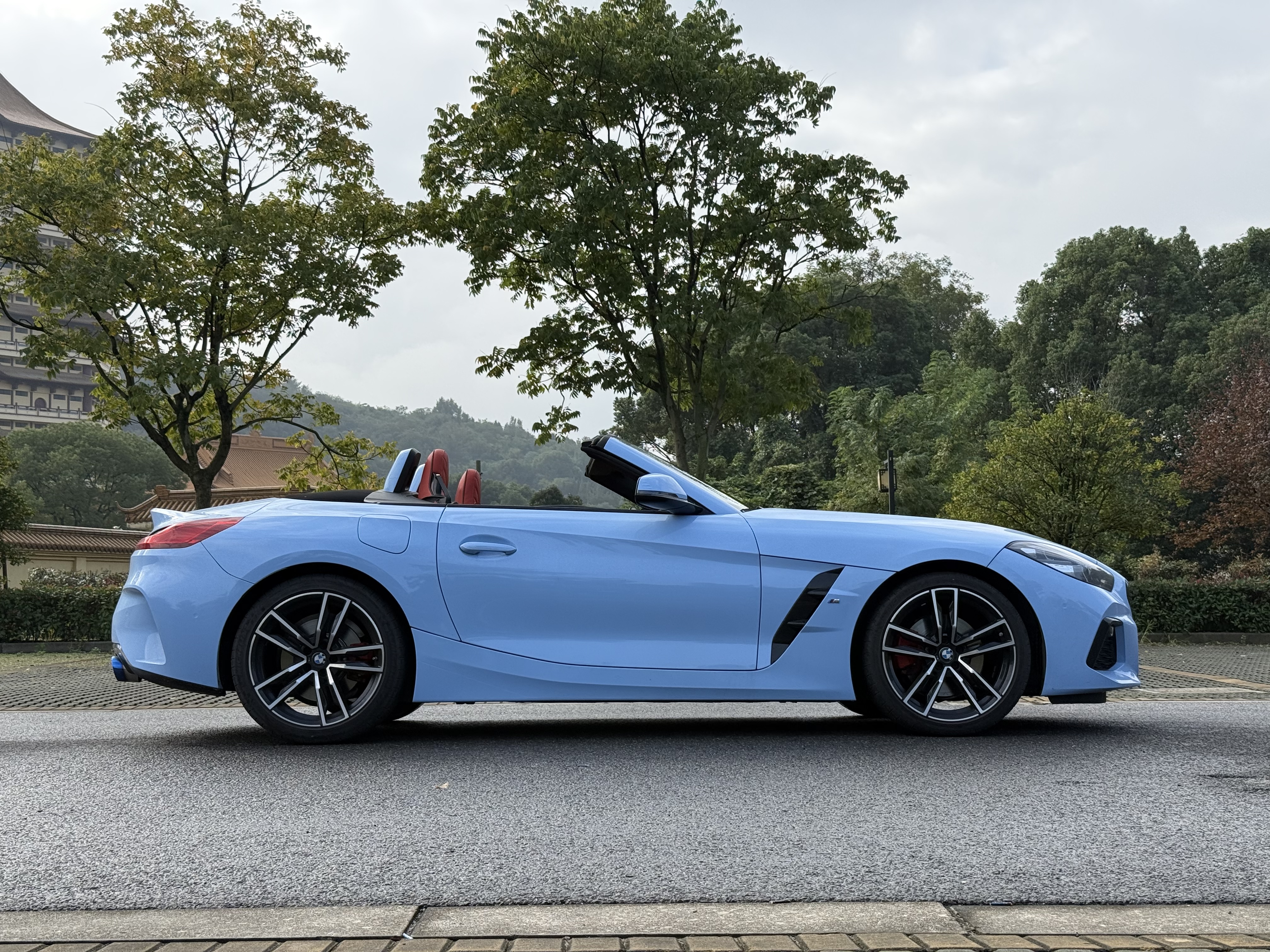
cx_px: 635
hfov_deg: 39.7
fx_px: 1761
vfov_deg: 30.3
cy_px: 476
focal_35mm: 48
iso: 64
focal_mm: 6.76
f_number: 1.78
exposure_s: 1/2415
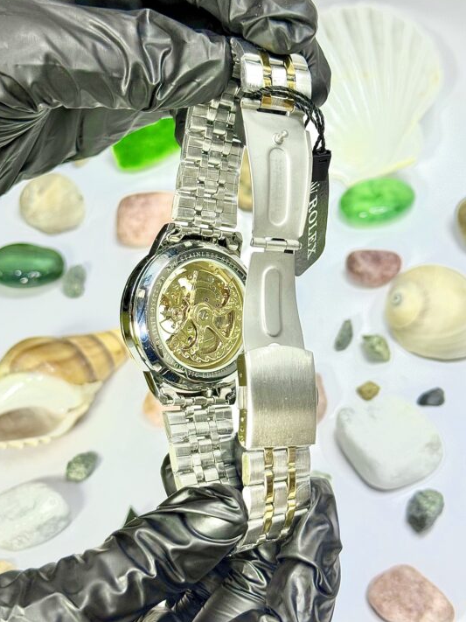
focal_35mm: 54
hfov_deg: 27.0
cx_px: 226
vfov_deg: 35.5
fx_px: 970
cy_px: 288
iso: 64
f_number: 1.78
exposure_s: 1/100
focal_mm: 6.76
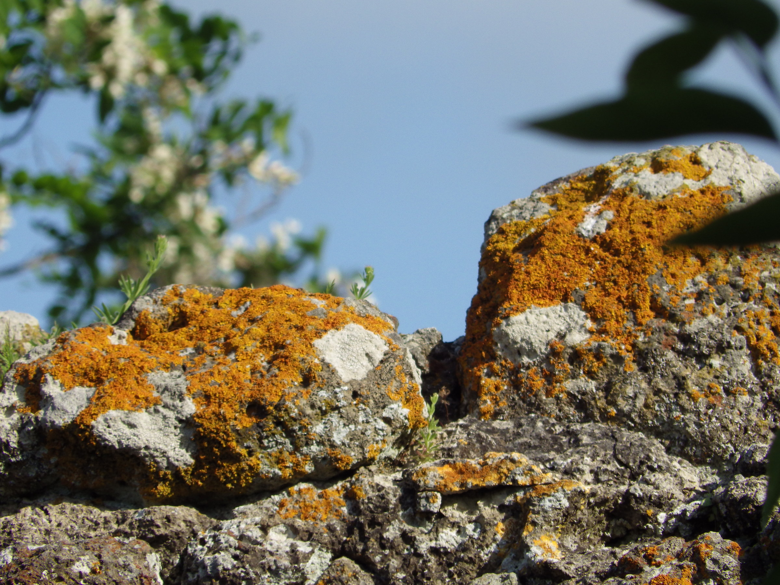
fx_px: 12010
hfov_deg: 3.7
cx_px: 390
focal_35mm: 533
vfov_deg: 2.8
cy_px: 292
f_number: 5.9
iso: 100
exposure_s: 1/400
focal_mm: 95.6
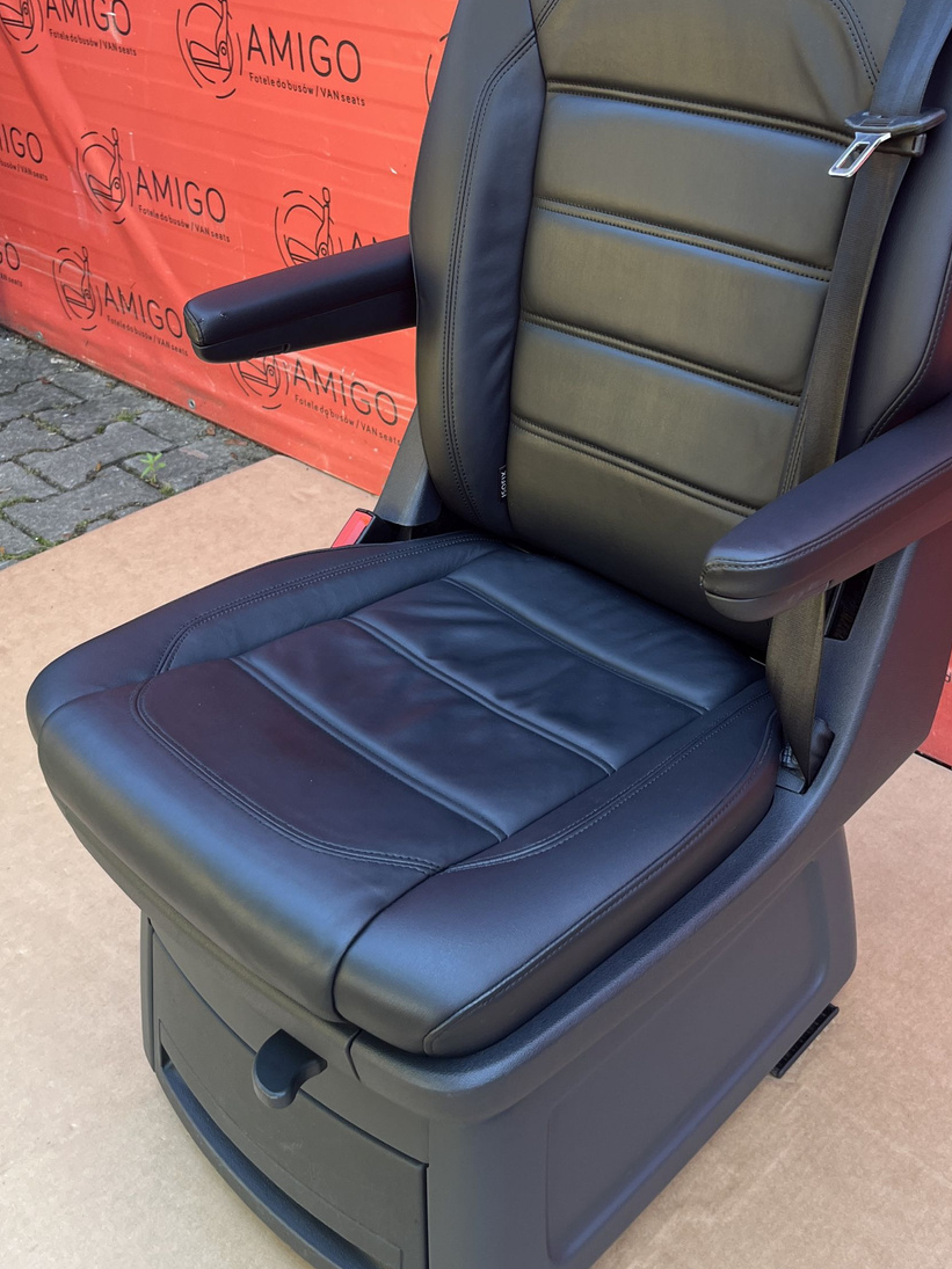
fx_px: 1394
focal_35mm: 38
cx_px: 603
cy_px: 461
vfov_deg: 48.4
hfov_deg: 37.5
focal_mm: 5.1
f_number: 1.6
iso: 64
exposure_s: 1/122
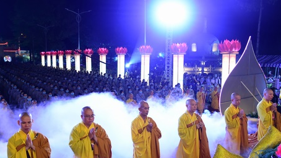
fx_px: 268
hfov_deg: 55.3
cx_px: 132
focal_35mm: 36
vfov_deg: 32.7
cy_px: 95
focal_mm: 24
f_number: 4
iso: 1600
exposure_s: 1/20
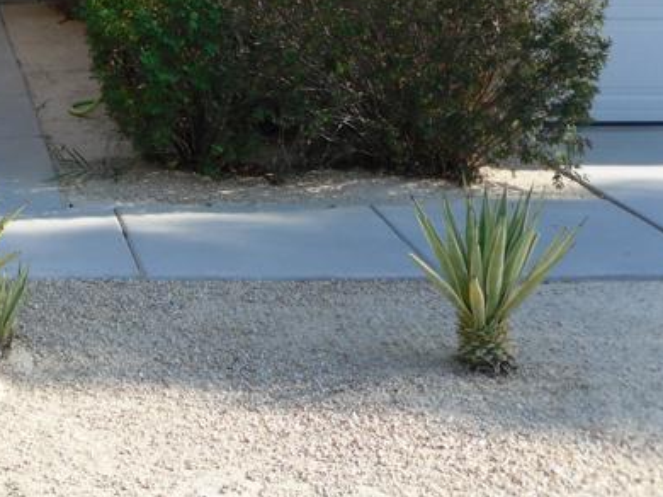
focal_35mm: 92
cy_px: -155
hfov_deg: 20.5
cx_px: -22
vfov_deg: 15.3
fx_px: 1761
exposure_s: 1/317
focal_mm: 6.3
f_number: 3.5
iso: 80
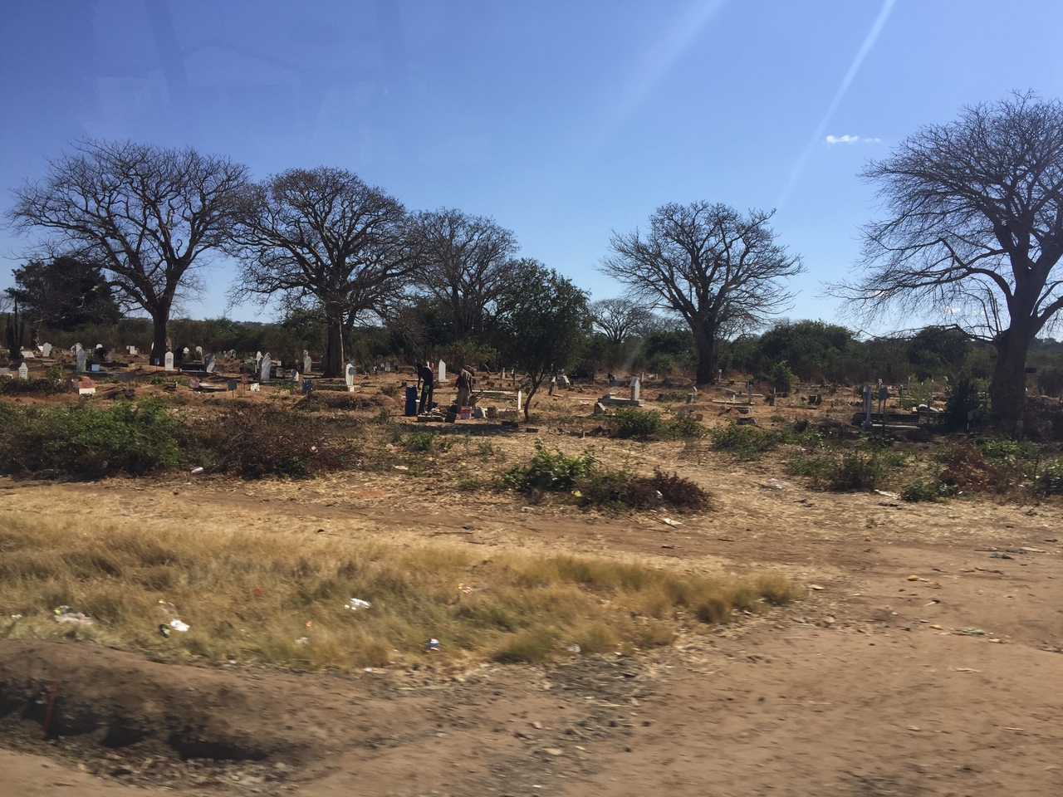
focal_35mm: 29
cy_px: 398
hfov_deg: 61.7
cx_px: 532
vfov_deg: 48.2
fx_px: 891
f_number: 2.2
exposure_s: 1/573
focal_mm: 4.15
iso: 32
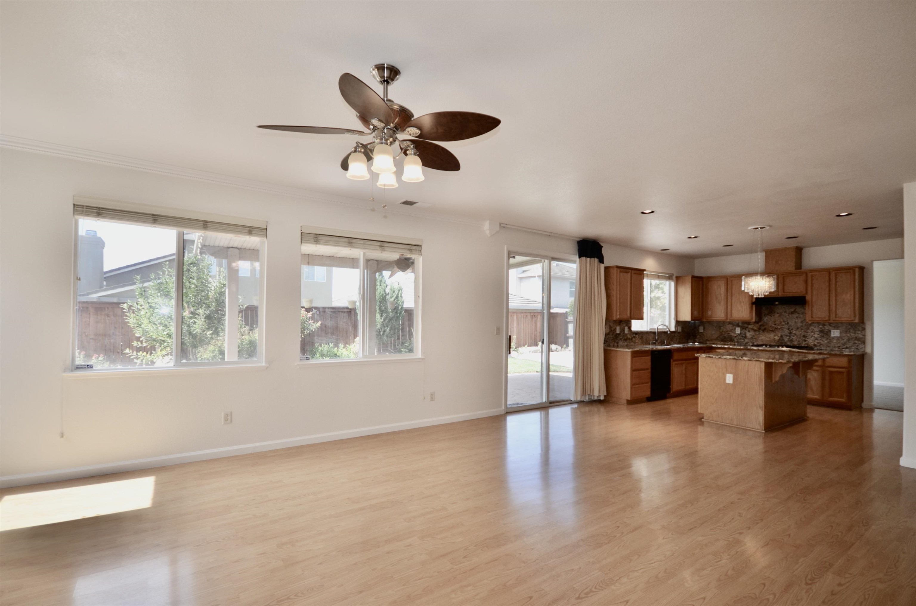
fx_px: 381
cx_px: 458
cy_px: 303
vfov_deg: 77.0
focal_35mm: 15
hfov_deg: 100.5
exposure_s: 1/160
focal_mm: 10
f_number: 4
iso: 200
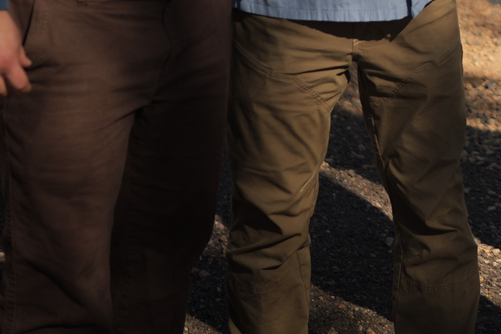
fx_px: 1906
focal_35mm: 137
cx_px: 723
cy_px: -310
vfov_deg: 9.4
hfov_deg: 14.1
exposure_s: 1/640
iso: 400
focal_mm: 35
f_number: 1.4
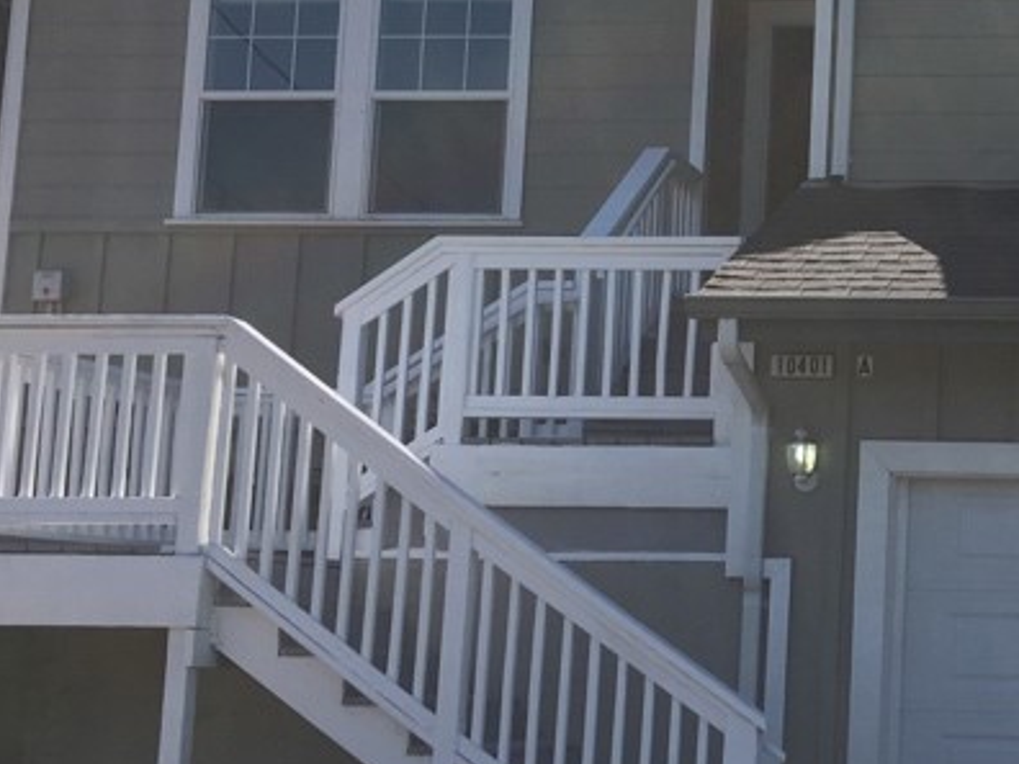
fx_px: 2208
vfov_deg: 19.6
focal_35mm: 75
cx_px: 1143
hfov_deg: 24.2
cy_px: 345
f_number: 2.2
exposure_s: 1/1350
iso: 25
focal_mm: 4.15
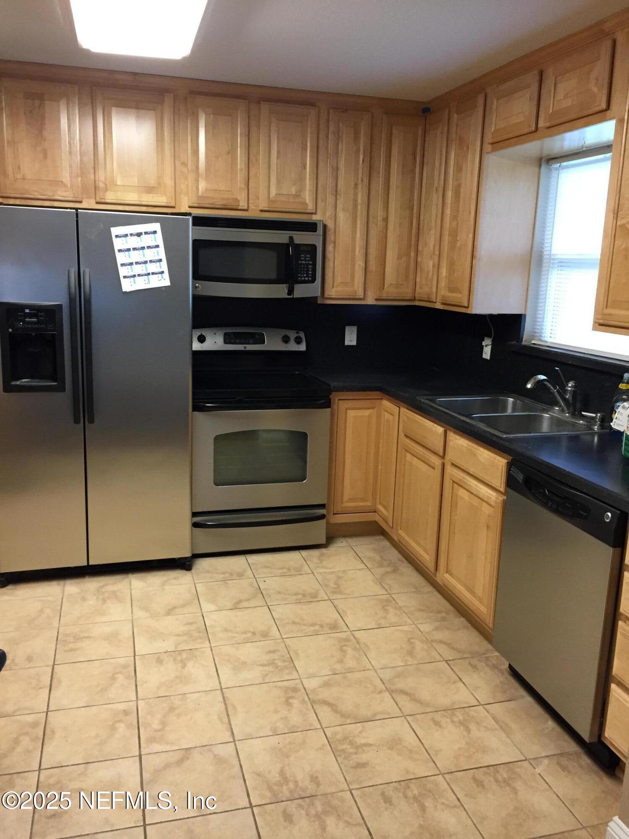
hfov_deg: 48.2
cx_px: 314
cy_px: 420
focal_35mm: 29
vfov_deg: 61.7
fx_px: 703
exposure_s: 1/30
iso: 160
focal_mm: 4.15
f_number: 2.2
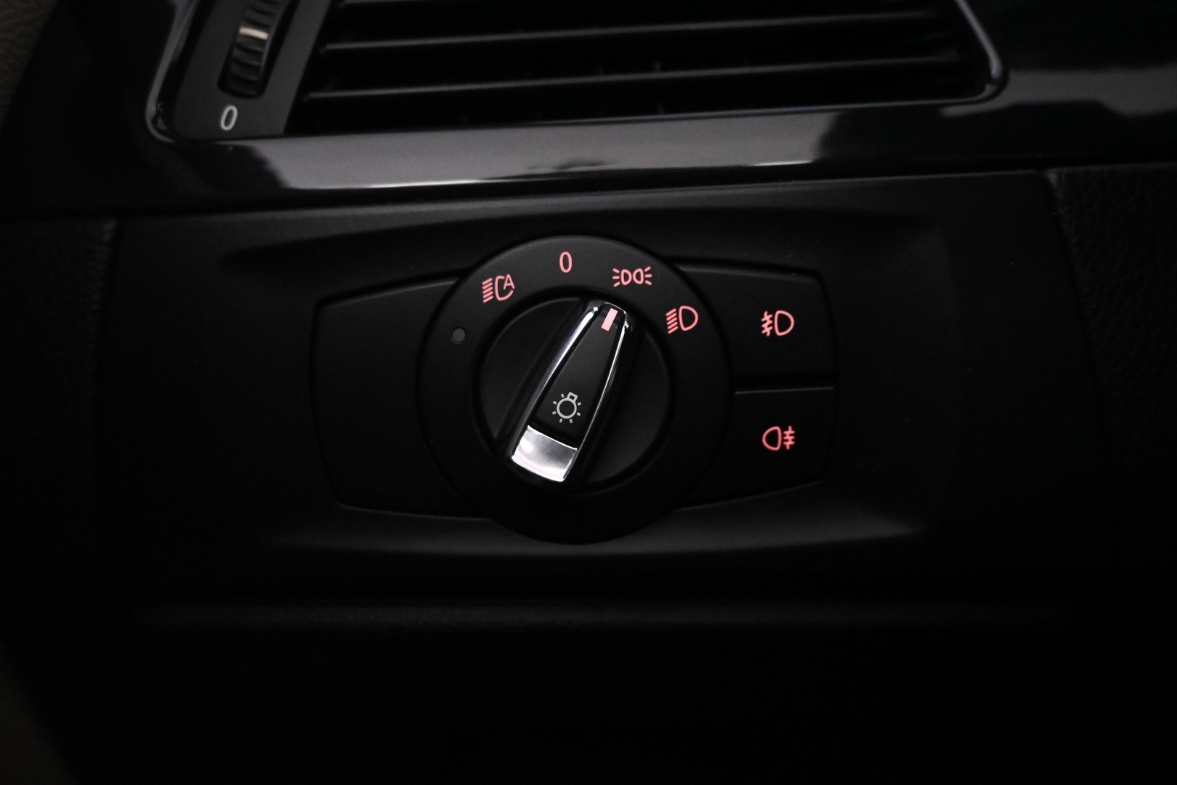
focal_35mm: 31
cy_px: 392
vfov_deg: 42.6
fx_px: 1005
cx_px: 588
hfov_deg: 60.7
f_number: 3.8
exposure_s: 1/80
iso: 5000
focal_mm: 20.5
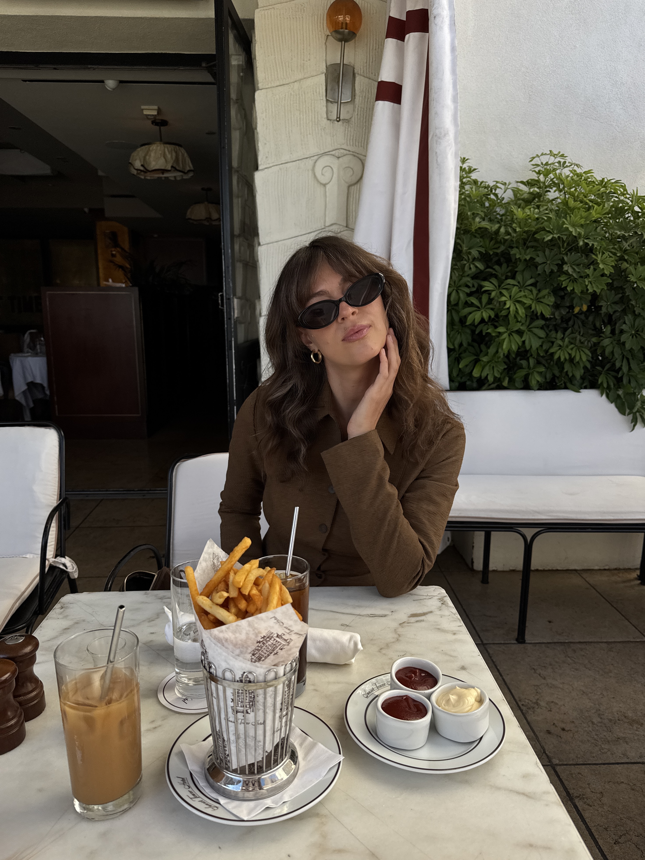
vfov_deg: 71.6
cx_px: 322
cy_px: 430
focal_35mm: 24
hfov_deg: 56.8
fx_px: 596
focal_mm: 6.76
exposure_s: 1/1311
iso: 80
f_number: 1.78
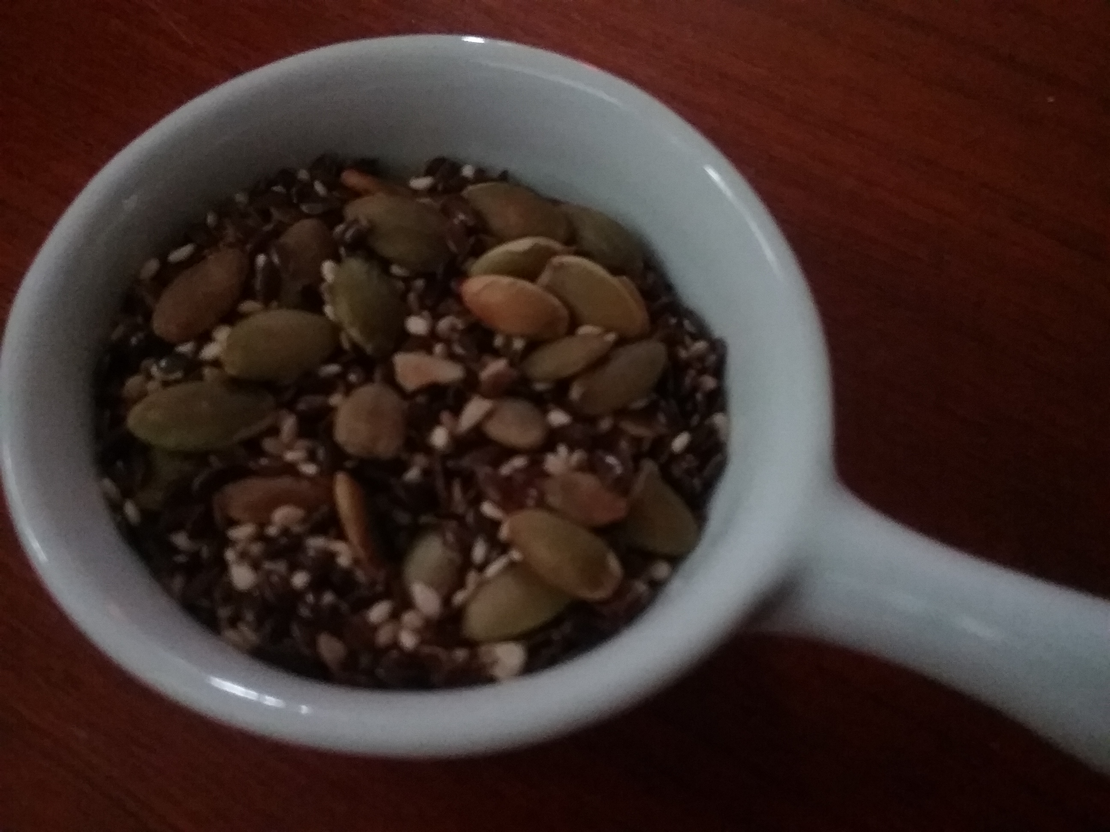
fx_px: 994
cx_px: 555
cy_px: 416
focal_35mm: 31
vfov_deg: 45.4
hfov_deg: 58.4
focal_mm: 3.3
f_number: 2.2
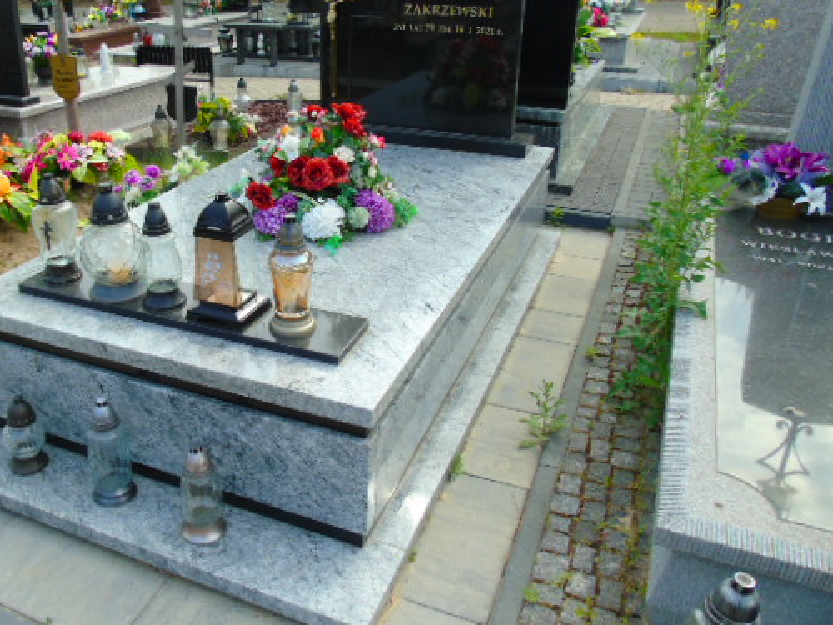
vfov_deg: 44.1
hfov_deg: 56.1
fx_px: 770
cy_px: 272
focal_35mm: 32
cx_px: 312
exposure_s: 1/400
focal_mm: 4.4
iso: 80
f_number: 3.4
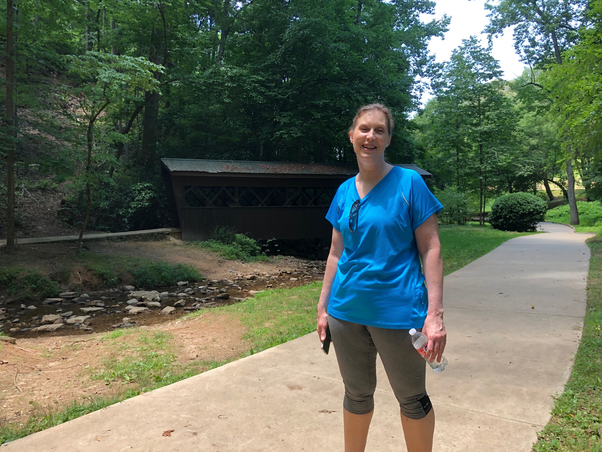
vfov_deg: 49.7
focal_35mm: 28
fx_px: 487
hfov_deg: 63.4
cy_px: 226
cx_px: 301
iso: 32
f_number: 1.8
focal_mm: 3.99
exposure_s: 1/120
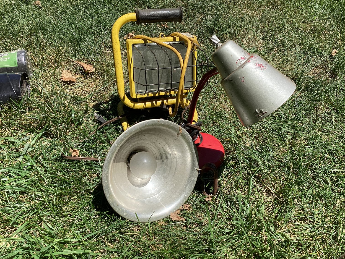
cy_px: 130
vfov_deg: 45.4
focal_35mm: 31
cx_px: 172
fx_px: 309
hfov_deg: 58.3
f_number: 2.4
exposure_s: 1/1031
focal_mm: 3.3
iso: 25
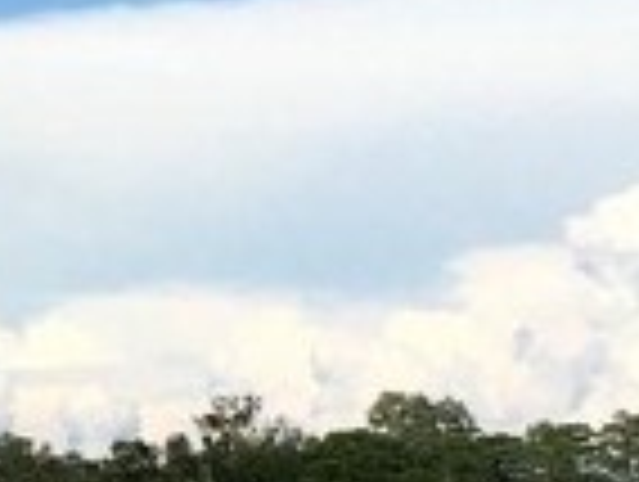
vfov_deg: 7.1
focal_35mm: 209
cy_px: 302
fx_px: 3865
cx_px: -855
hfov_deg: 8.7
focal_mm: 4.15
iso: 25
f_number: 2.2
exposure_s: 1/2198
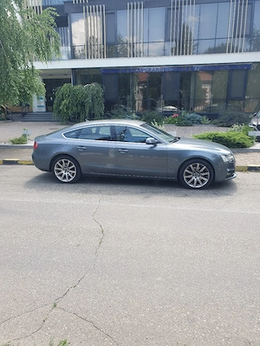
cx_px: 130
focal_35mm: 26
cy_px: 173
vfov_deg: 67.3
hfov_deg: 53.1
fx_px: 260
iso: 50
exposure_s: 1/312
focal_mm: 4.32
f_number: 2.4
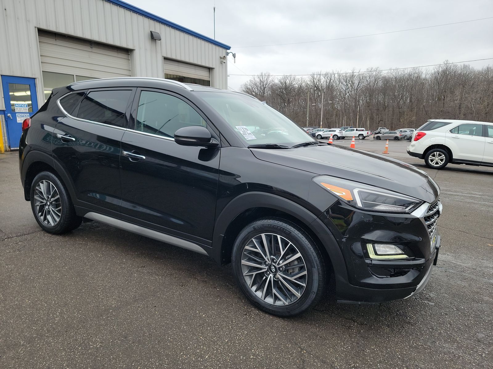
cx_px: 246
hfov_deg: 71.6
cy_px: 184
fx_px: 342
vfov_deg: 56.8
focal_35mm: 24
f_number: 1.8
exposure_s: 1/149
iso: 50
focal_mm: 6.7
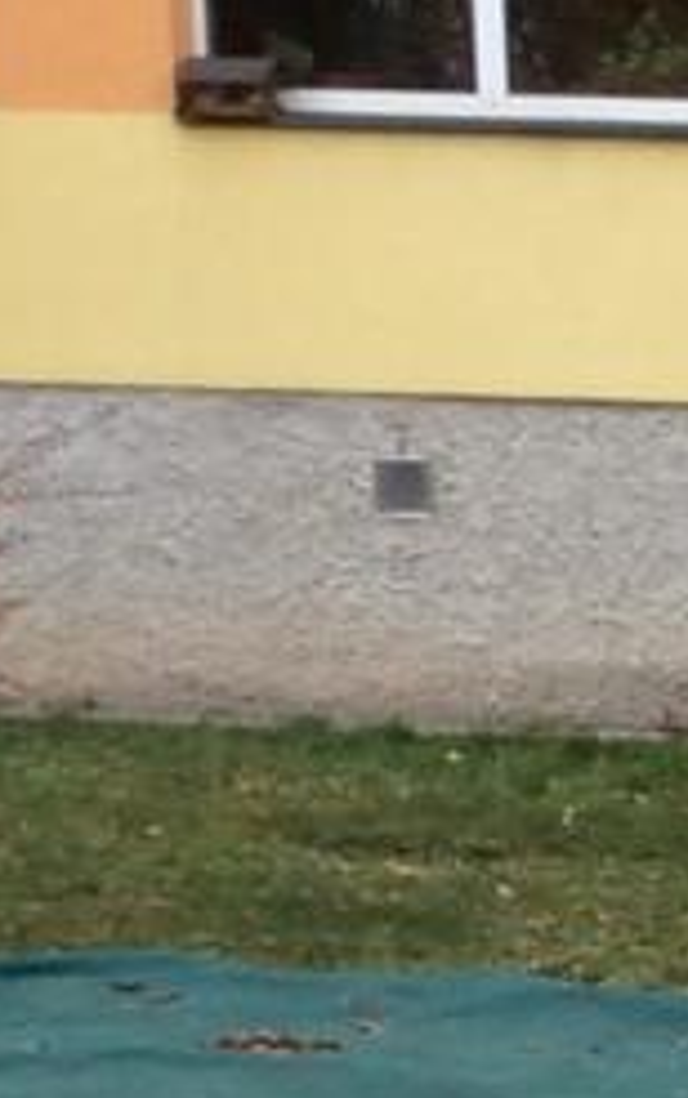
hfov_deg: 6.5
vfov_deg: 10.8
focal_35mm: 184
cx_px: 2086
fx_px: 5514
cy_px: 1783
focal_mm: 3.3
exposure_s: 1/299
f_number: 2.4
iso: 32
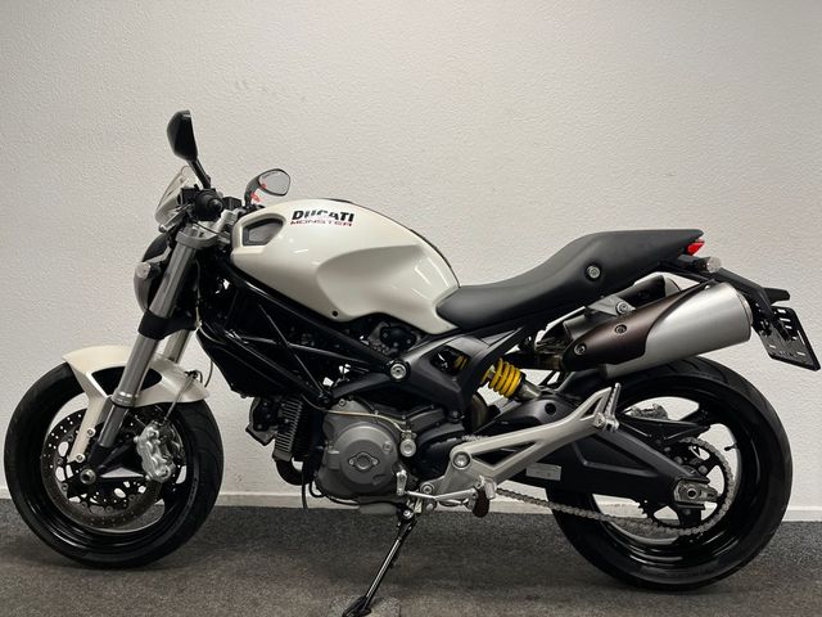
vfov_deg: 53.1
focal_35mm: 26
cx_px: 411
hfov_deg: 67.3
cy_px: 308
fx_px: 617
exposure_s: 1/100
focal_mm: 5.1
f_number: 1.6
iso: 125
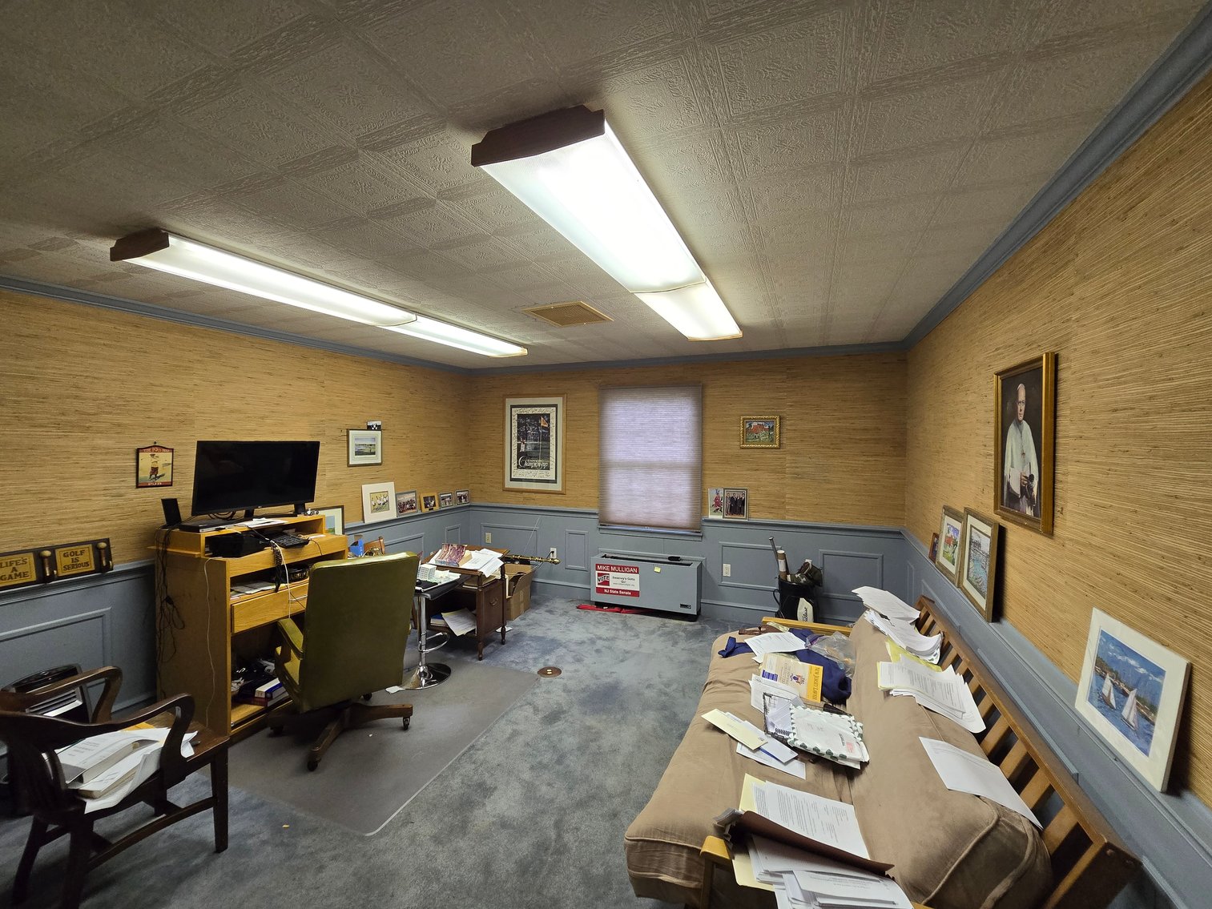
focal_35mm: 13
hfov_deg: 106.2
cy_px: 454
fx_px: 455
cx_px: 606
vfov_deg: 89.9
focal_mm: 2.2
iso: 250
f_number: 2.2
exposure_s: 1/60
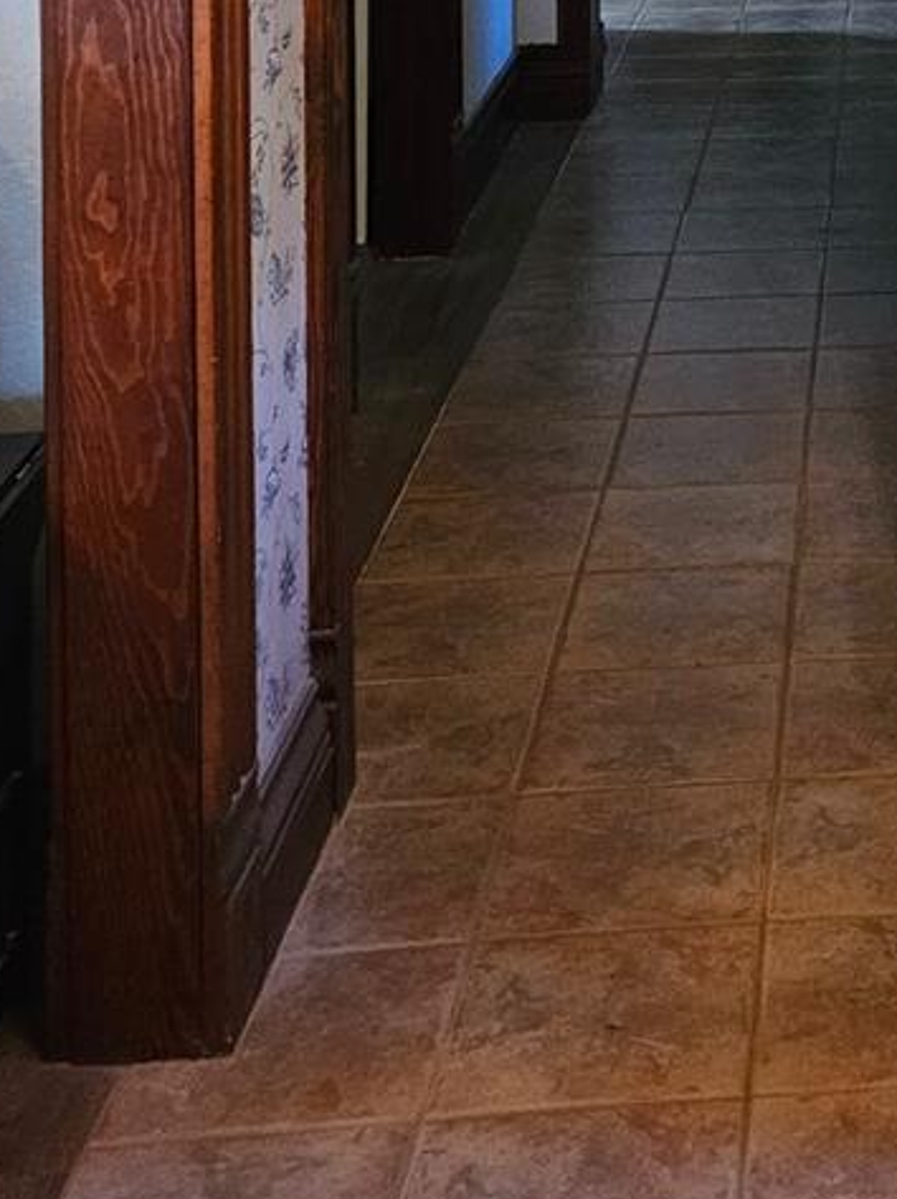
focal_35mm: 73
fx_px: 2526
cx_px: 1185
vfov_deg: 22.9
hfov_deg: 18.6
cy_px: -474
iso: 640
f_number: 1.7
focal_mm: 6.3
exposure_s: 1/60
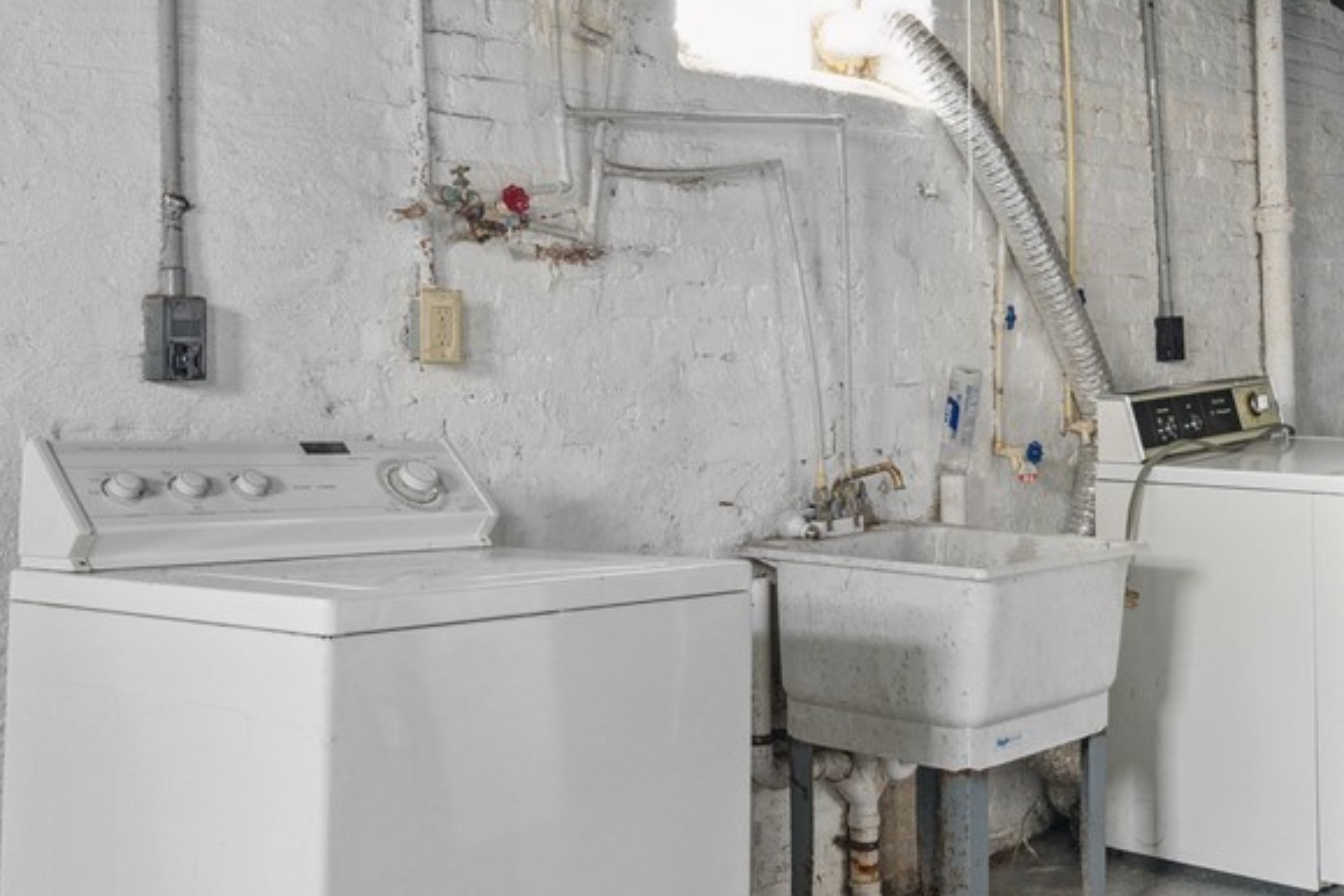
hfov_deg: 42.9
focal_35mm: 45
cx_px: 919
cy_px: 334
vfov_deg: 29.7
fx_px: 1680
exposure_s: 1/3.33
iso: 2500
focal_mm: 24
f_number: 8
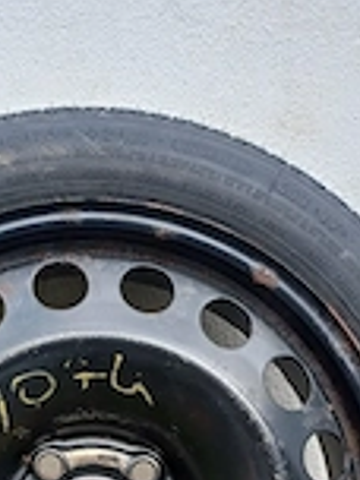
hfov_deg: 22.0
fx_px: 915
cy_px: 600
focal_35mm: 66
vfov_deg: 25.8
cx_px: 82
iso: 50
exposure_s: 1/120
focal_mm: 4.65
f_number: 1.8
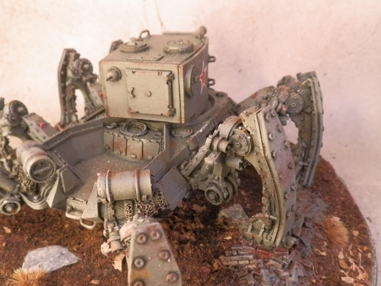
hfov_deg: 58.3
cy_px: 149
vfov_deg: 45.4
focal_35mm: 31
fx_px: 341
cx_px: 174
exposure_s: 1/60
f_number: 3.1
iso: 400
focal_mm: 5
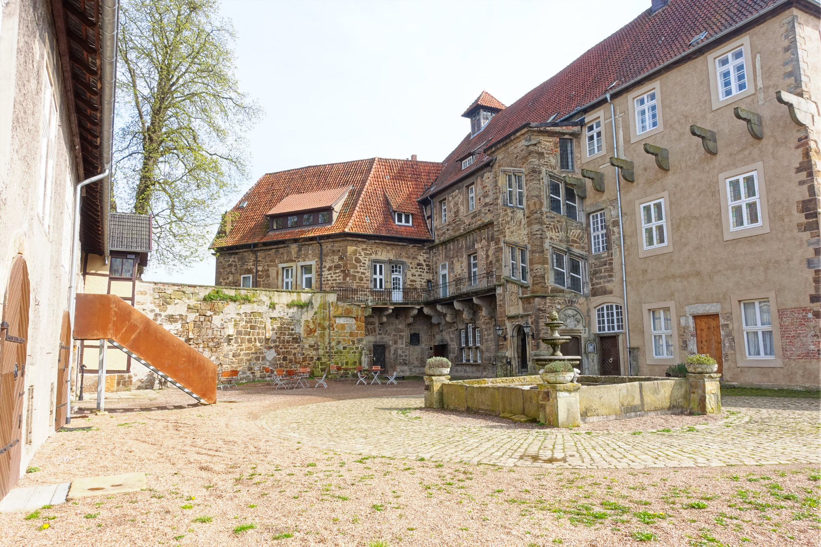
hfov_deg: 73.7
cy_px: 274
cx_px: 410
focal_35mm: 24
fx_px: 547
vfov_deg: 53.1
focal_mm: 8.8
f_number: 11
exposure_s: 1/100
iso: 80
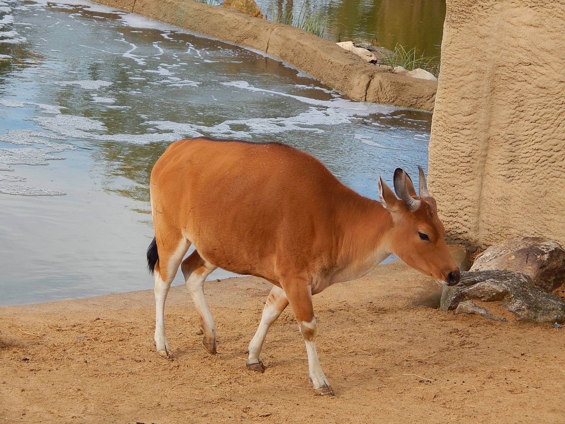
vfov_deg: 11.2
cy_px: 212
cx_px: 282
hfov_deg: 14.9
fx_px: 2154
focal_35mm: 132
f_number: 4.8
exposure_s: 1/320
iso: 125
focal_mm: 23.4
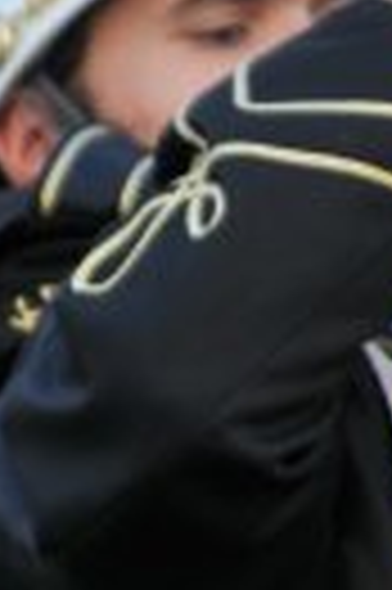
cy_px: 405
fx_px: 22451
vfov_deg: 1.5
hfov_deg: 1.0
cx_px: 128
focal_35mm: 1371
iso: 200
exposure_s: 1/250
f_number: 2.8
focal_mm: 200
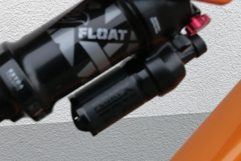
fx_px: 295
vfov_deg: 30.2
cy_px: 48
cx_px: 48
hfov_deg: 42.5
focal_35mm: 44
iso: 50
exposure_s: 1/192
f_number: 1.8
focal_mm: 3.95
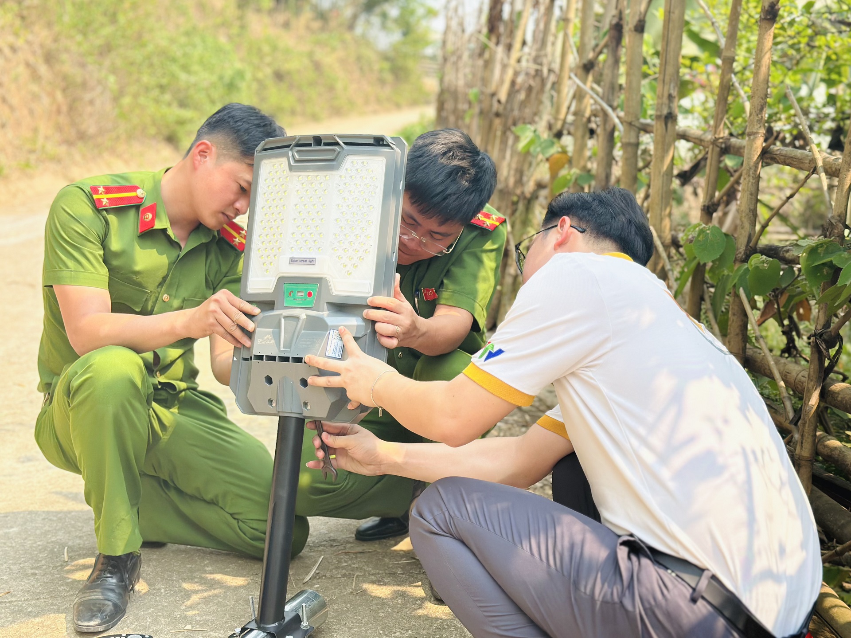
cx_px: 426
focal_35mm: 48
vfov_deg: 30.3
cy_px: 319
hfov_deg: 39.7
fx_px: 1180
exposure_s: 1/1916
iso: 100
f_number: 1.78
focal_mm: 6.86
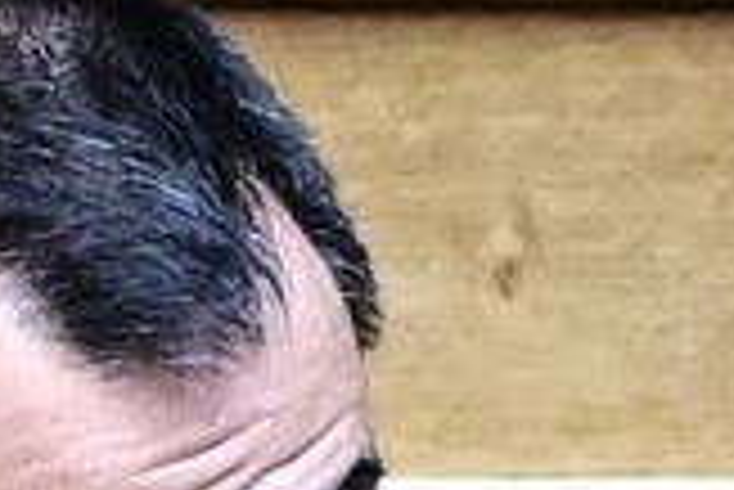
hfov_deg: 0.9
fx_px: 45017
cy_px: 1537
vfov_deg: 0.6
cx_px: 446
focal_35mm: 2206
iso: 1600
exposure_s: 1/500
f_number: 3.2
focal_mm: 200
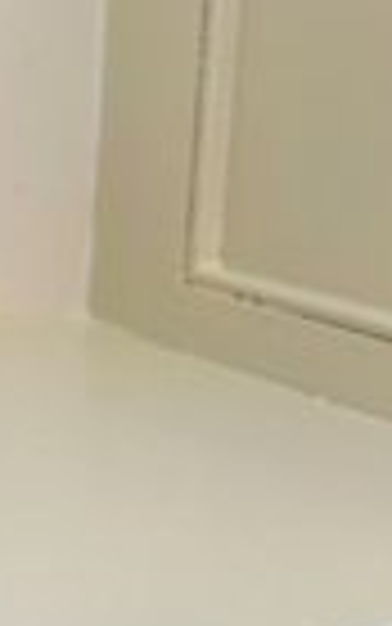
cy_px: 142
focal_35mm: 68
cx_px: -367
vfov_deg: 29.6
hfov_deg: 15.6
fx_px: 1161
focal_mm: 5.7
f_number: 1.5
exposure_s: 1/107
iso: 125
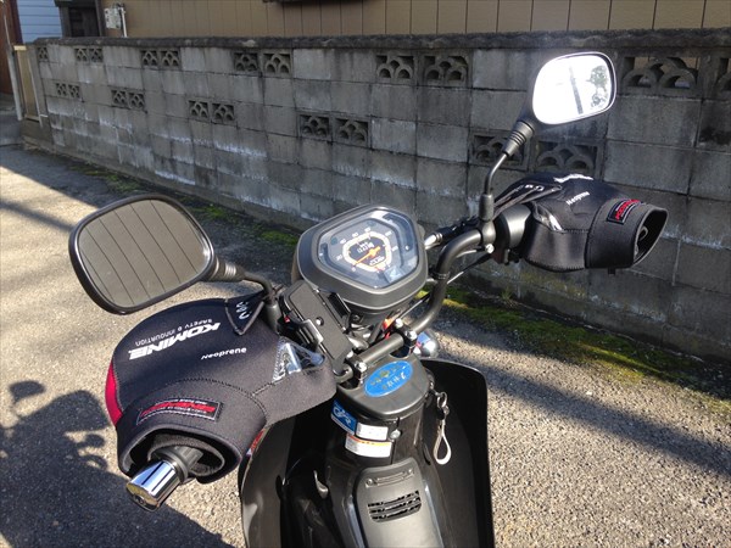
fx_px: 697
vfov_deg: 42.9
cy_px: 274
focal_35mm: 33
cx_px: 366
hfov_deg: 55.4
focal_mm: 4.12
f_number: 2.4
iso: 50
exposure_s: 1/354
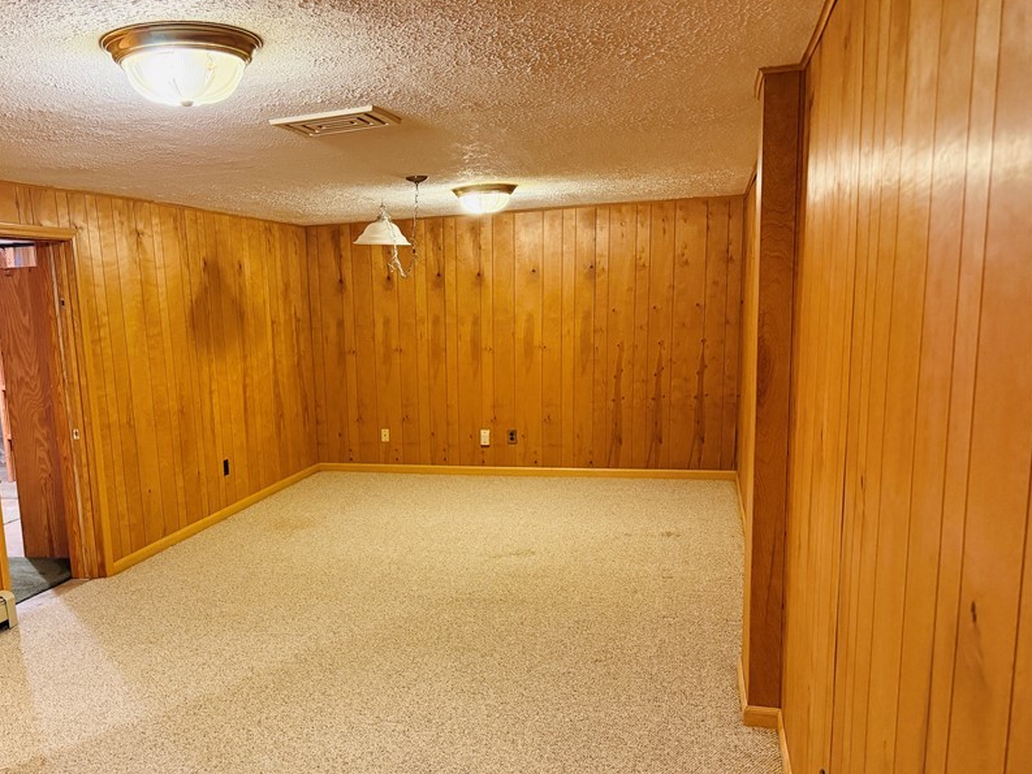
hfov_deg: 57.5
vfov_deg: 45.1
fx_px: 924
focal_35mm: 31
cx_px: 372
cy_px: 481
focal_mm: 6.76
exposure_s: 1/60
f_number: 1.78
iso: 640
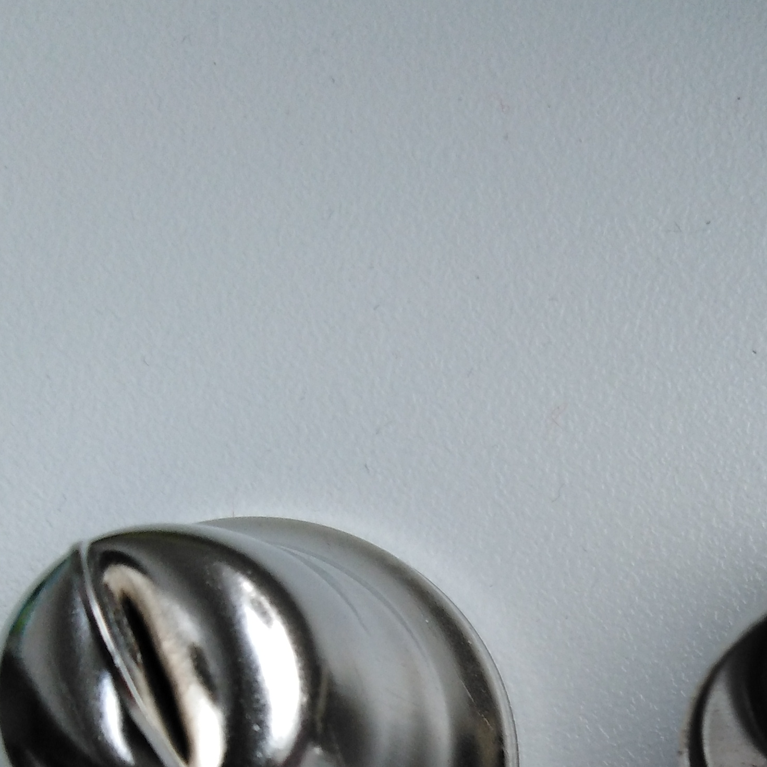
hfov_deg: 25.9
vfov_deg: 24.7
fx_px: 1629
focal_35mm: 65
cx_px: 636
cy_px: 847
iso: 122
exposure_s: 1/40
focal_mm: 3.46
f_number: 2.2
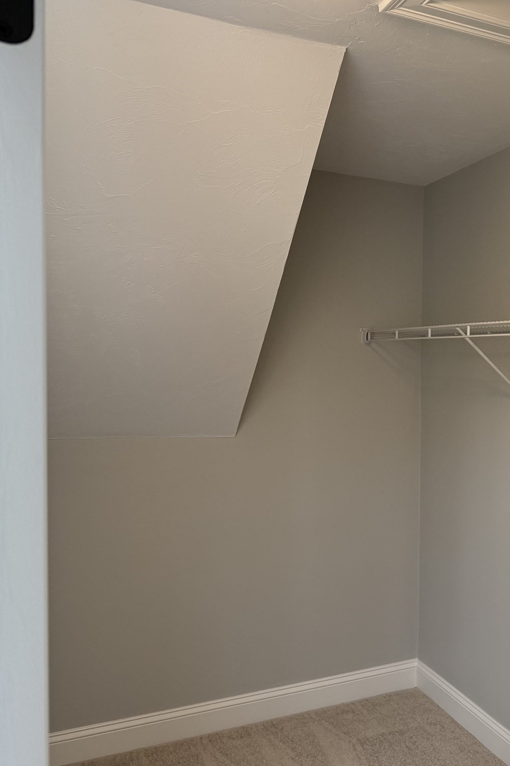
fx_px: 723
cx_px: 460
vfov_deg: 55.8
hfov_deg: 36.4
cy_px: 383
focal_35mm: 34
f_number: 1.78
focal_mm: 6.76
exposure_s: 1/163
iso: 200
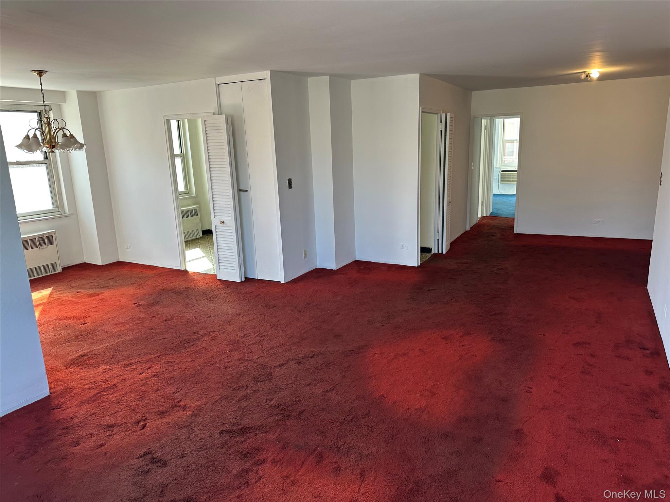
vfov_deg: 56.8
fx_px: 465
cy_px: 251
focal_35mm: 24
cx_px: 335
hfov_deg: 71.6
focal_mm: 6.86
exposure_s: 1/120
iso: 80
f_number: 1.78
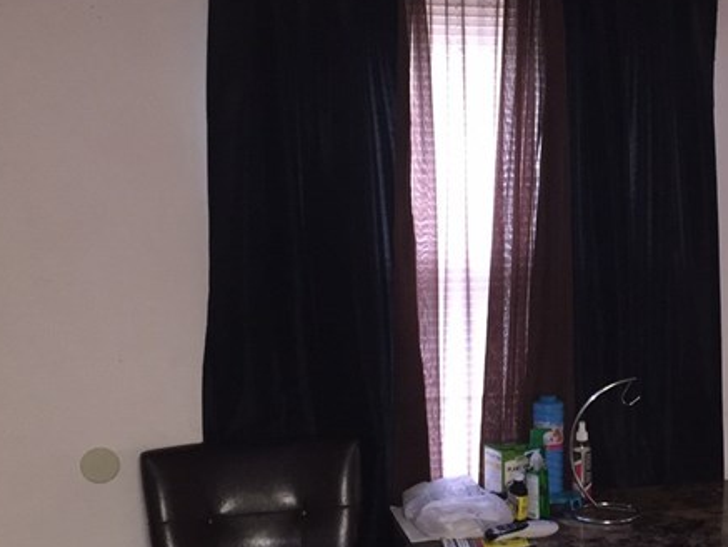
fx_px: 1430
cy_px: 324
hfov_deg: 27.6
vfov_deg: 21.6
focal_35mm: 68
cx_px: 643
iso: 100
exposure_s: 1/16
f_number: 2.2
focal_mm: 4.15
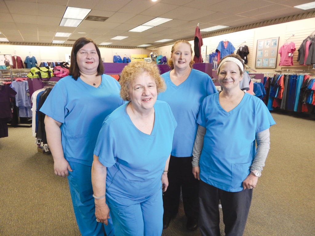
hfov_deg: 76.4
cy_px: 118
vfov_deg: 61.1
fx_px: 200
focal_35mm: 22
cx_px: 158
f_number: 3
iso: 220
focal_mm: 4
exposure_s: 1/30
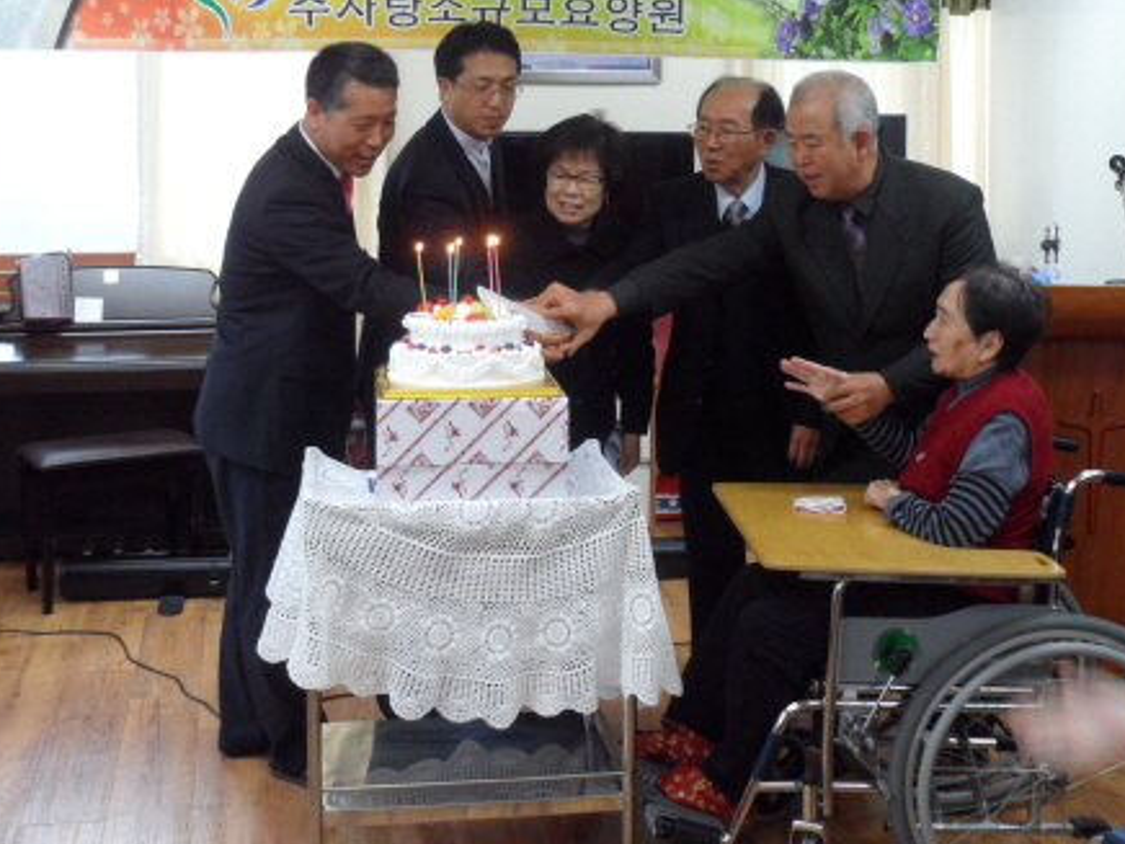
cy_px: 266
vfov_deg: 32.5
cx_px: 537
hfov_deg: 42.9
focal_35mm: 44
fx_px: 1430
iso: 200
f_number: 3.5
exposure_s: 1/30
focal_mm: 5.7
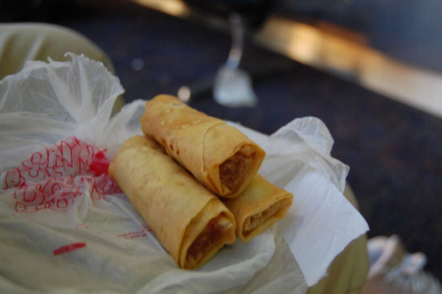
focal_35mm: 42
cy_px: 147
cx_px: 221
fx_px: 515
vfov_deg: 31.8
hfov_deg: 46.4
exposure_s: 1/13
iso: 800
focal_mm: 28
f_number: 4.2
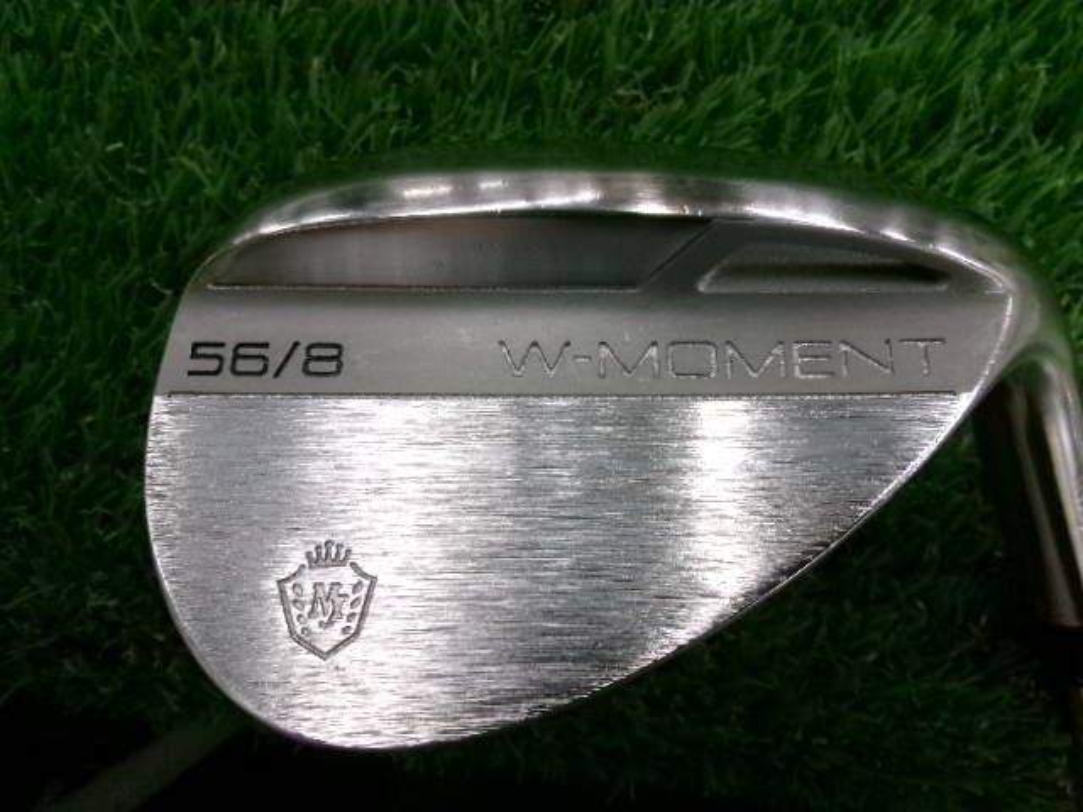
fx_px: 876
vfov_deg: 49.7
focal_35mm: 28
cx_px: 542
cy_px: 406
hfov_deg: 63.4
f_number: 3.9
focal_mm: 5.1
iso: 800
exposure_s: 1/125
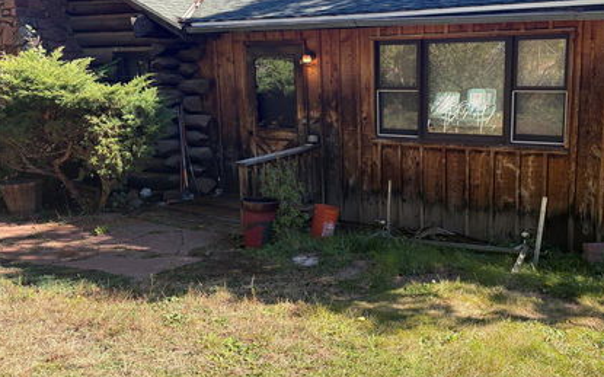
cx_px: 368
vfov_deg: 37.1
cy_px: 156
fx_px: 559
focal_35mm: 34
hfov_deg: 56.2
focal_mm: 5.96
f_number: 1.6
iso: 64
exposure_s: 1/764
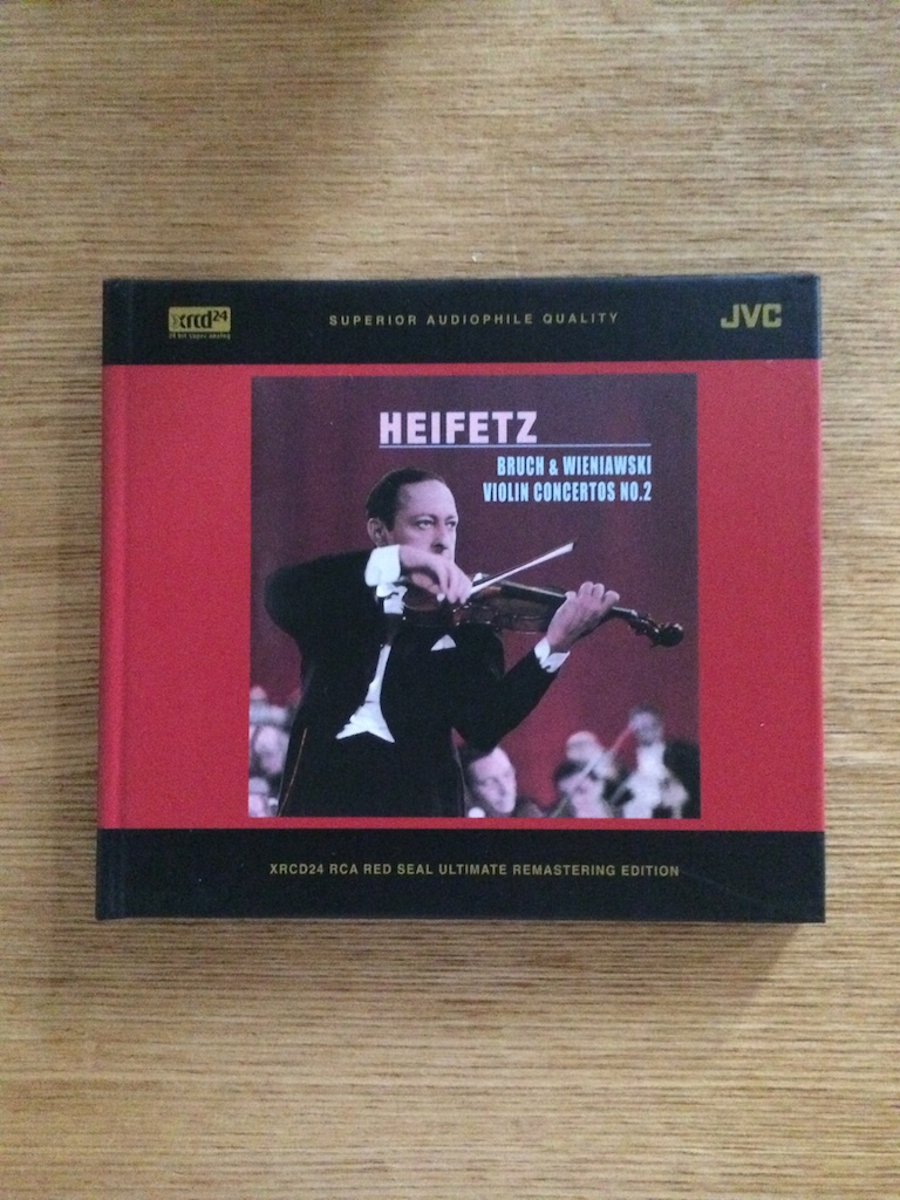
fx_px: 1040
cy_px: 600
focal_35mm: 30
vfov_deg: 60.0
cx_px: 450
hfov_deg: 46.8
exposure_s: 1/15
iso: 1250
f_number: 2.2
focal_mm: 4.12
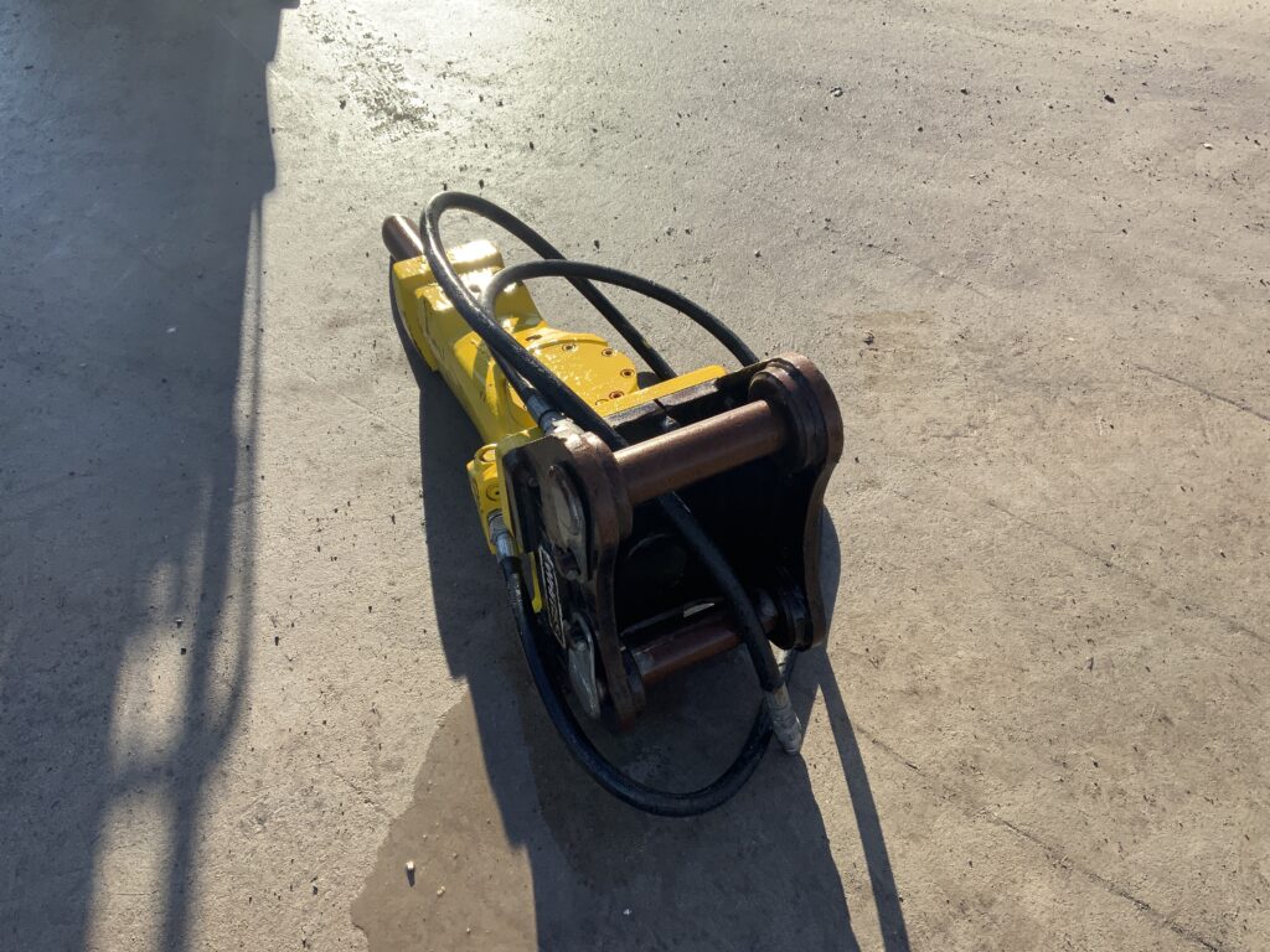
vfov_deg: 48.2
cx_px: 635
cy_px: 476
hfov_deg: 61.7
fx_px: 1064
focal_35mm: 29
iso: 16
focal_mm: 3
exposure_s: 1/1144
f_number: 1.8
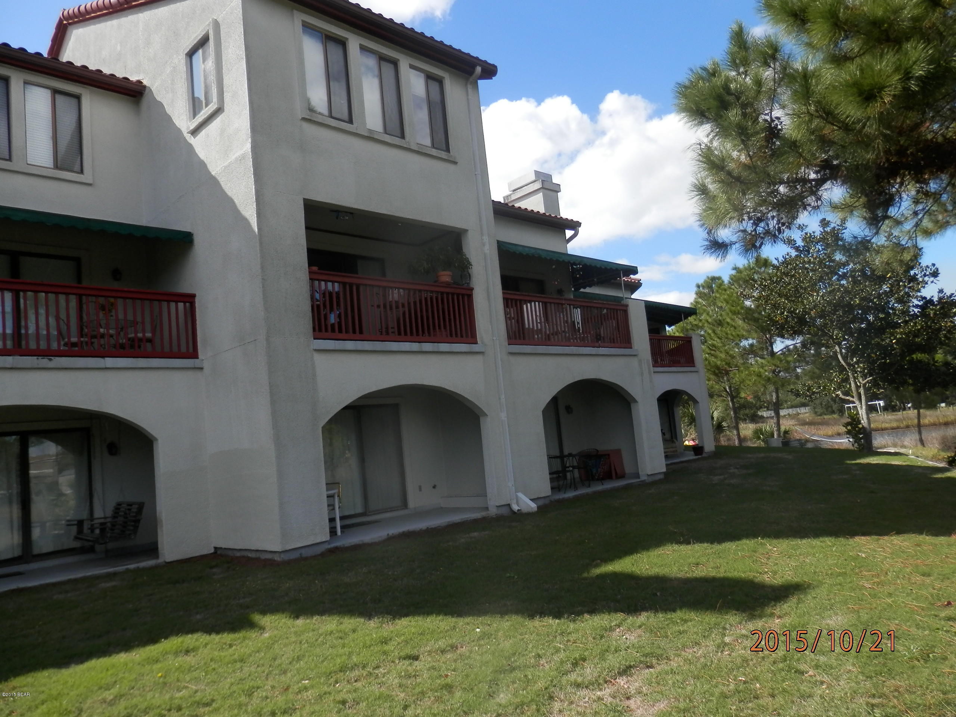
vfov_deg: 54.9
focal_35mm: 25
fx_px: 690
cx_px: 478
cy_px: 358
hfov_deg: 69.4
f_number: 3
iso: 80
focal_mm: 4.5
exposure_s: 1/1000
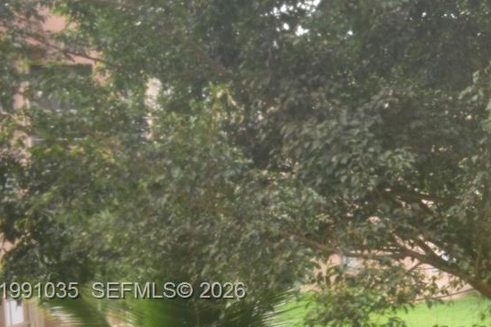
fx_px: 1308
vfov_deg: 14.1
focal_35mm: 96
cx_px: 682
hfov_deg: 19.2
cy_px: 292
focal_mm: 22
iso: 100
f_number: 3.8
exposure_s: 1/40
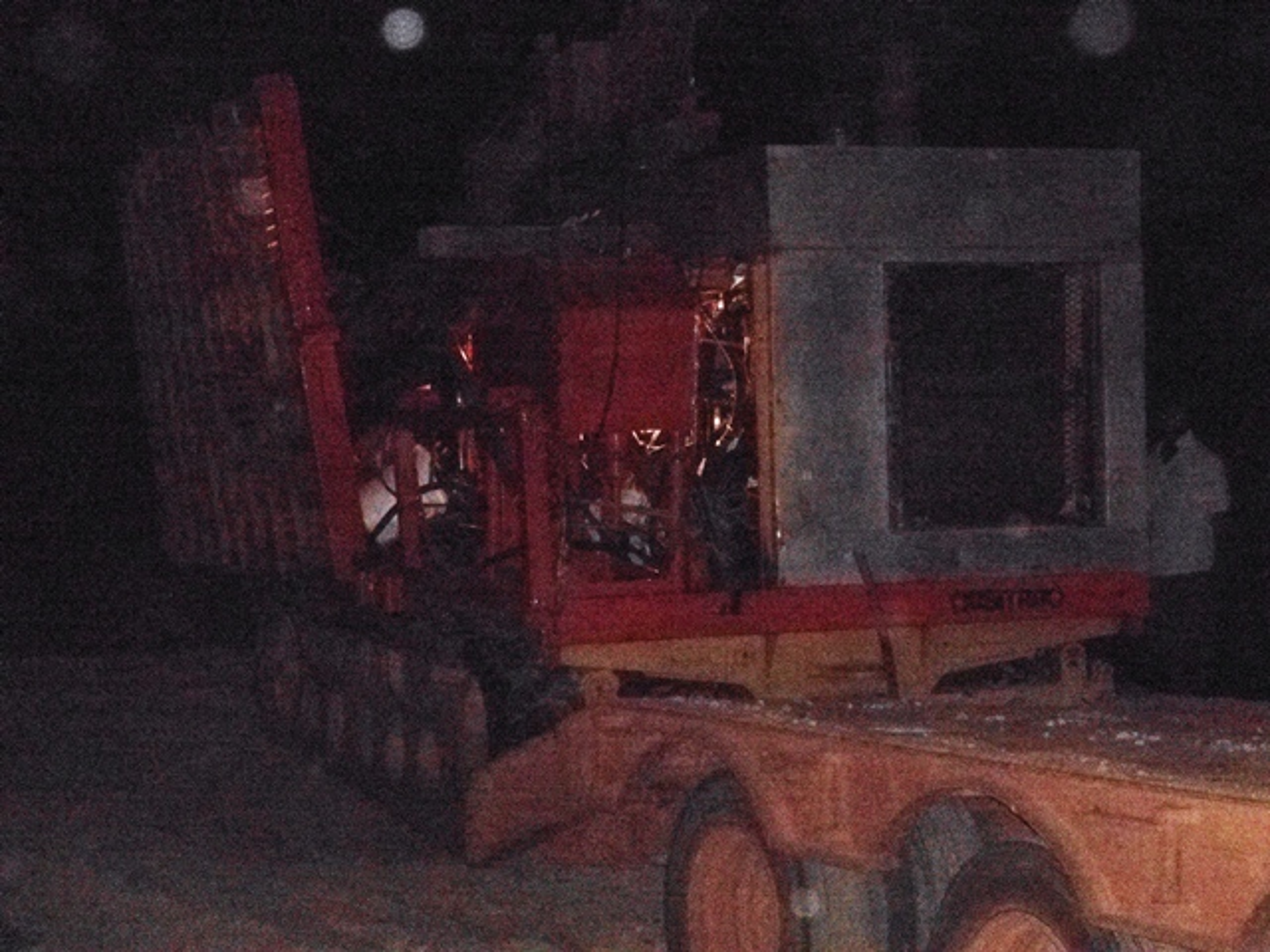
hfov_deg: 26.3
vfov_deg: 19.9
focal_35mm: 74
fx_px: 2715
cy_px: 476
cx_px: 635
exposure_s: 1/60
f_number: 4.7
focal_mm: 13.2
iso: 1600
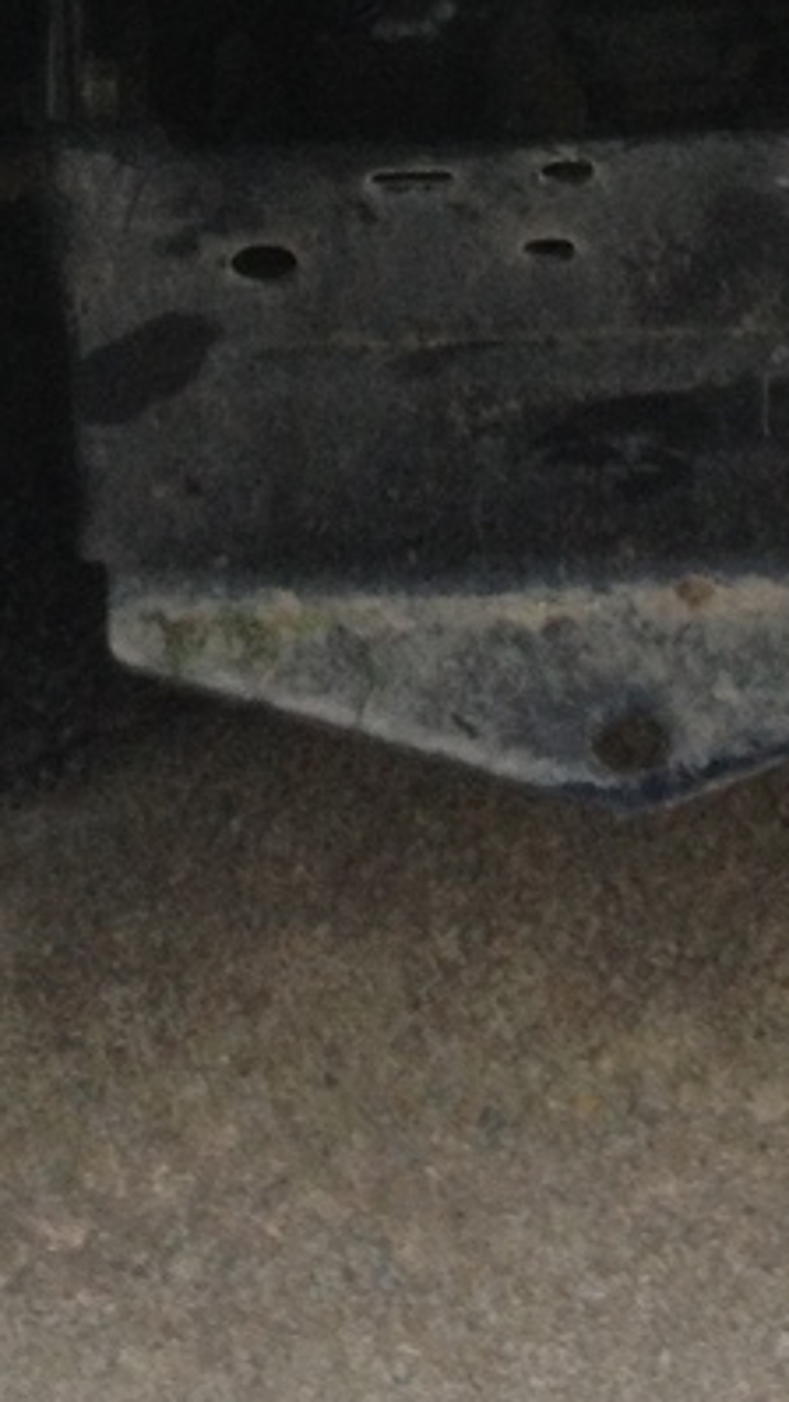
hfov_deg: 8.3
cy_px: -990
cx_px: 560
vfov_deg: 13.4
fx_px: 5465
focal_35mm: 147
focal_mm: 4.28
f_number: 2.4
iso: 80
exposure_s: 1/120
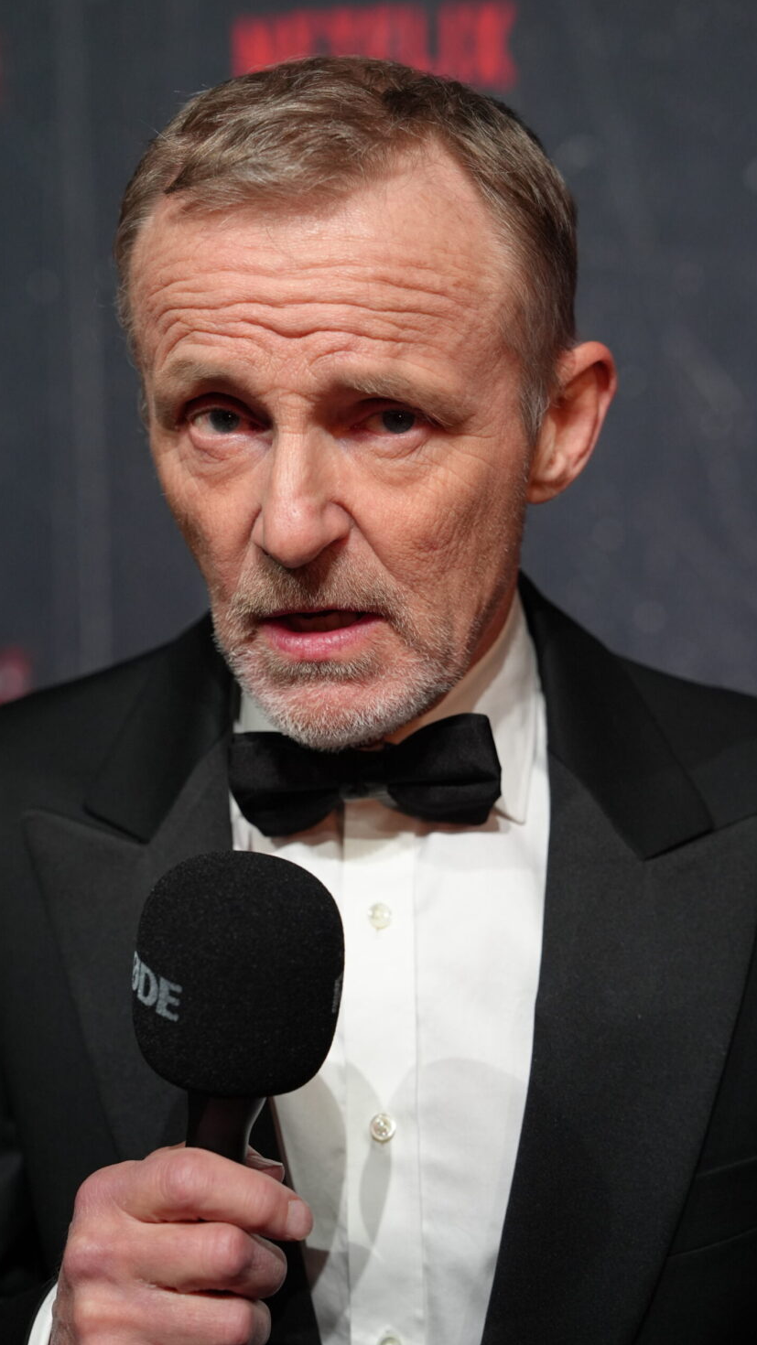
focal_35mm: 74
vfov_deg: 28.6
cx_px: 315
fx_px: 2640
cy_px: 670
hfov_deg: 16.3
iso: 2000
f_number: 4
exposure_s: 1/160
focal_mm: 70
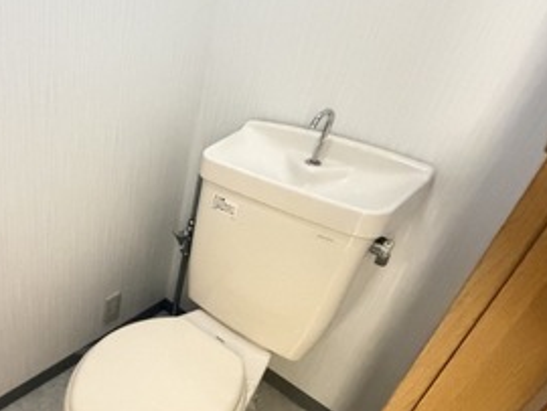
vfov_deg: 48.1
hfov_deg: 51.6
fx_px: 459
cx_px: 22
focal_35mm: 29
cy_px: 237
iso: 1600
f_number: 2.2
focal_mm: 2.22
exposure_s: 1/40
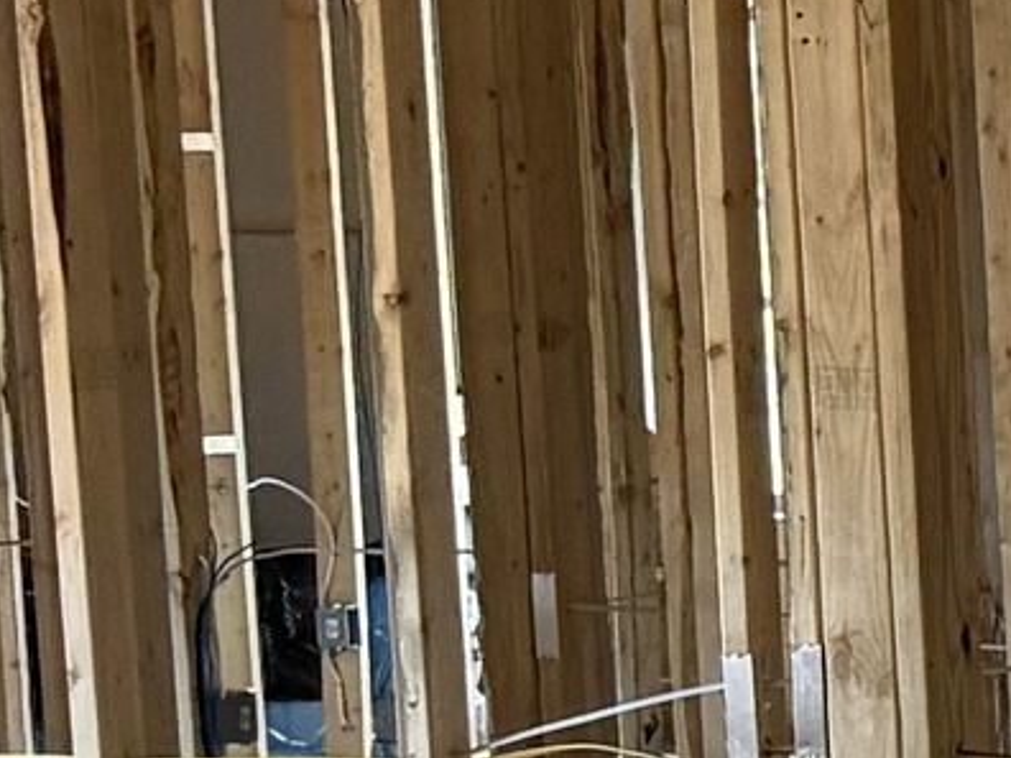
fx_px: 5432
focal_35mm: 186
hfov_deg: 8.0
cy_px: 924
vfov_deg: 7.9
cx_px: 3671
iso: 200
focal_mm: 6.76
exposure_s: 1/227
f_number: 1.78
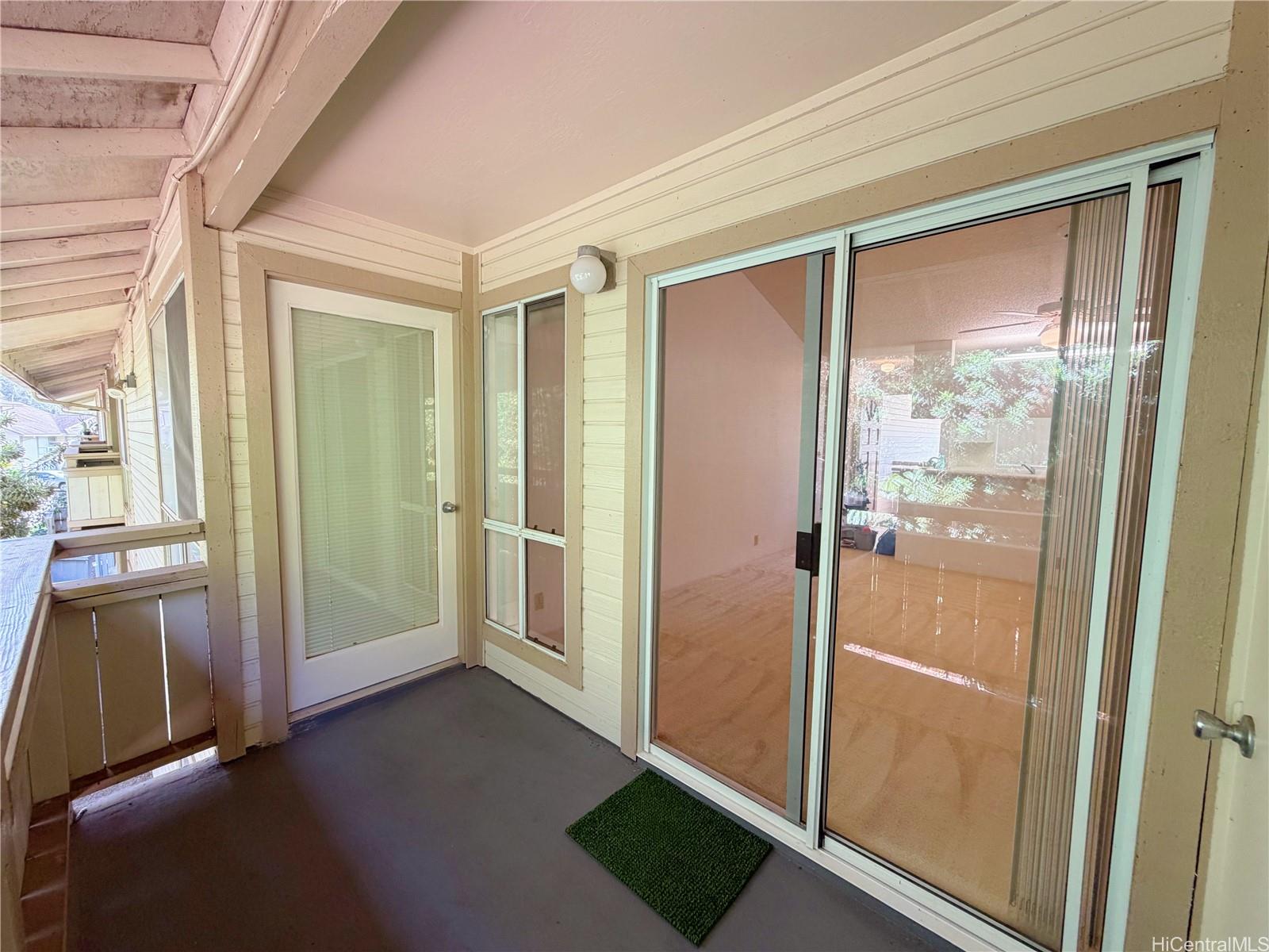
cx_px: 634
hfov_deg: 102.1
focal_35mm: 14
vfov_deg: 85.7
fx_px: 513
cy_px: 476
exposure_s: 1/120
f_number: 2.2
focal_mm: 2.22
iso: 160
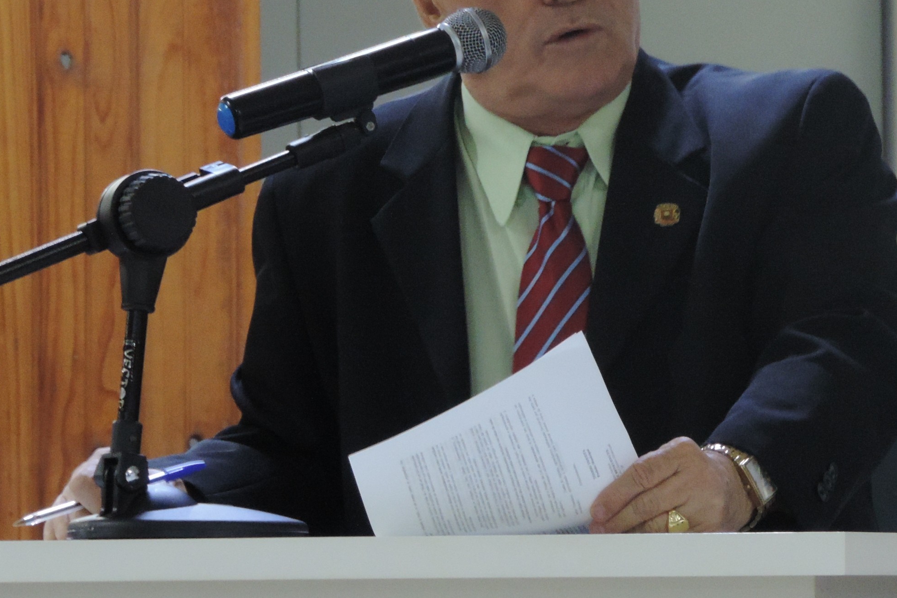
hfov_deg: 4.3
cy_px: 74
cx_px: 610
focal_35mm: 475
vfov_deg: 2.9
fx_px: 11834
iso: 800
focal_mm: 49
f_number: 4.7
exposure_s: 1/10
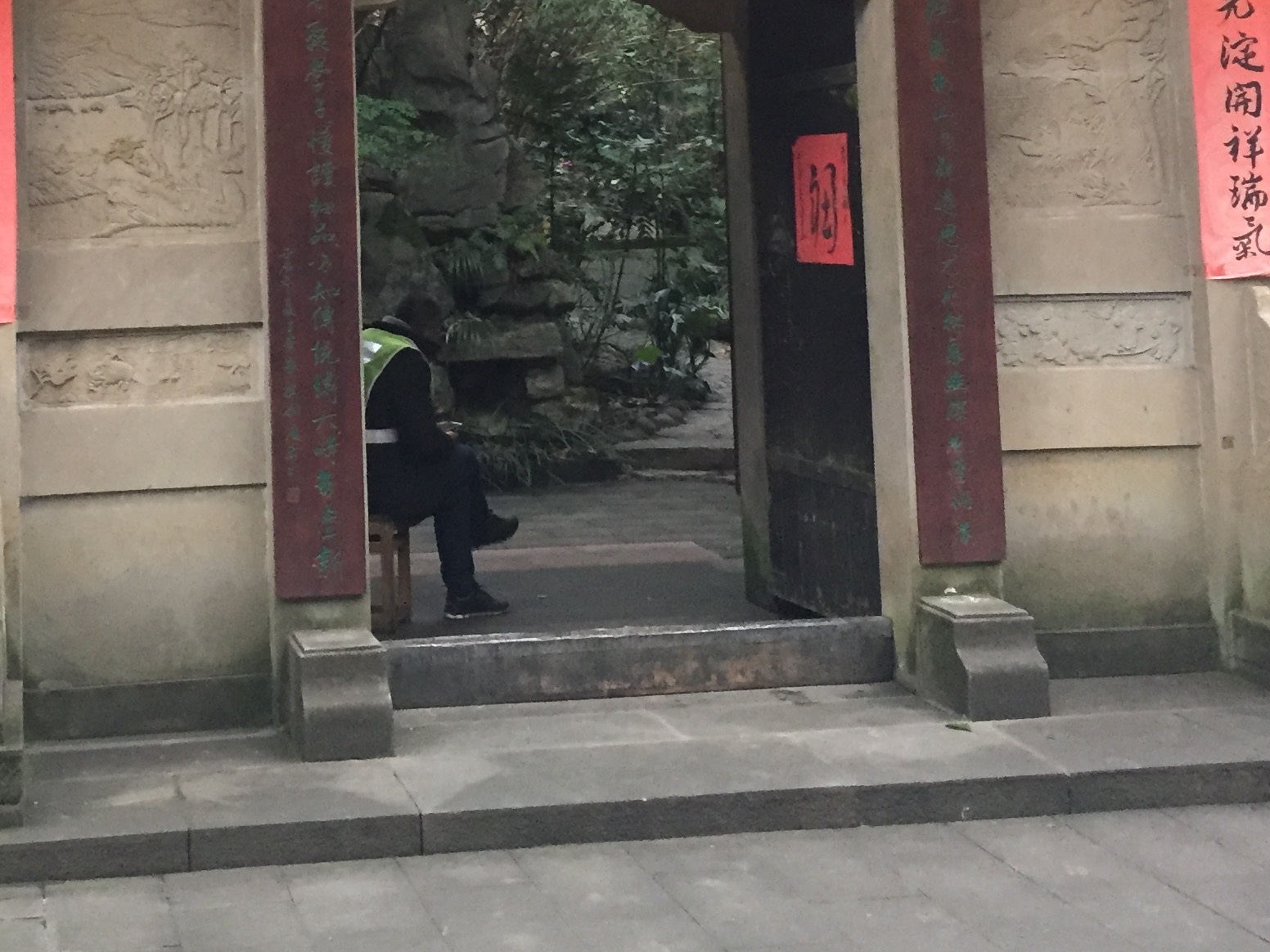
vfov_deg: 23.2
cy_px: 48
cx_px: 340
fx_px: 2238
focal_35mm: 61
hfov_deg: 31.2
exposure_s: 1/25
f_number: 2.2
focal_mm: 4.15
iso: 250
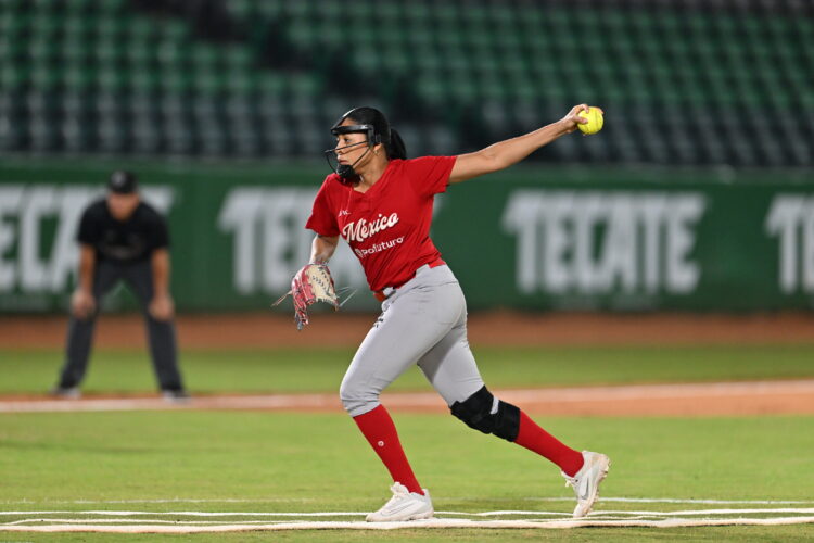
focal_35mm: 400
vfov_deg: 3.4
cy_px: 272
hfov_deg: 5.2
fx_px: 9044
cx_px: 407
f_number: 2.8
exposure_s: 1/1600
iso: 2500
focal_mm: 400
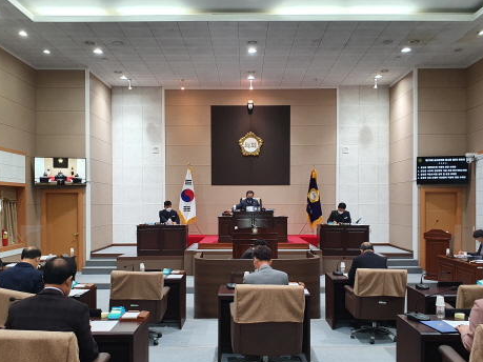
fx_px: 474
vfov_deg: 41.7
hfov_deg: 53.9
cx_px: 253
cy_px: 208
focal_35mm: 34
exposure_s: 1/40
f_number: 2.4
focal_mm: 4.32
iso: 200
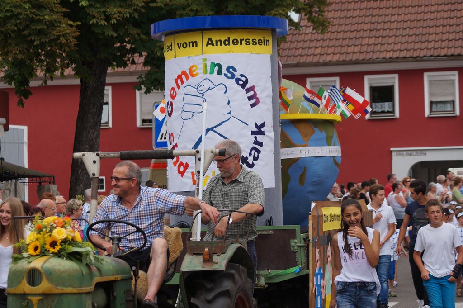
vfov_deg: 13.0
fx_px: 1349
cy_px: 154
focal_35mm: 105
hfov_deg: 19.5
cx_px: 232
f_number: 5.6
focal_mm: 70
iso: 100
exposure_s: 1/250
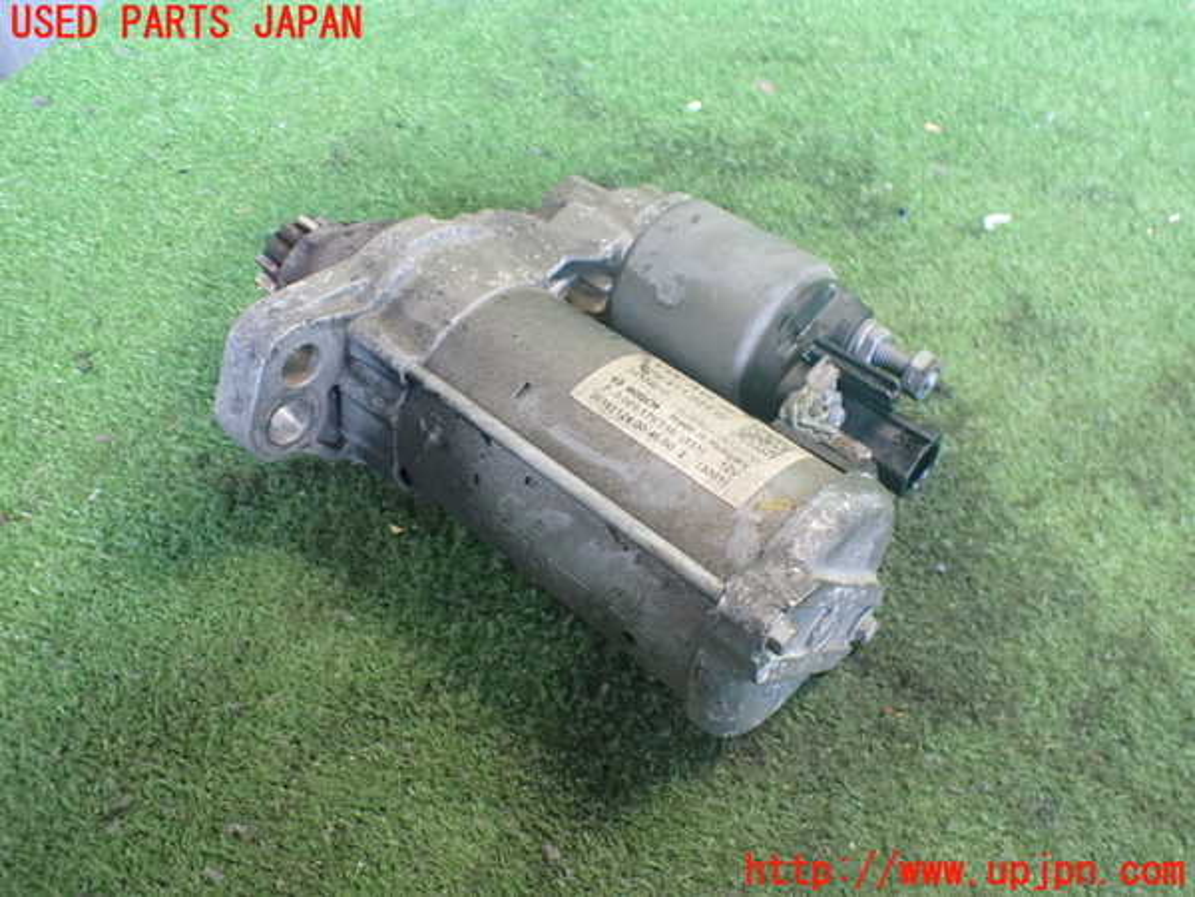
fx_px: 1036
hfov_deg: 60.0
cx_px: 598
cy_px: 448
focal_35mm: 30
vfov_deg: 46.8
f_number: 2.3
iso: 800
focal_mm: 5.4
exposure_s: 1/40
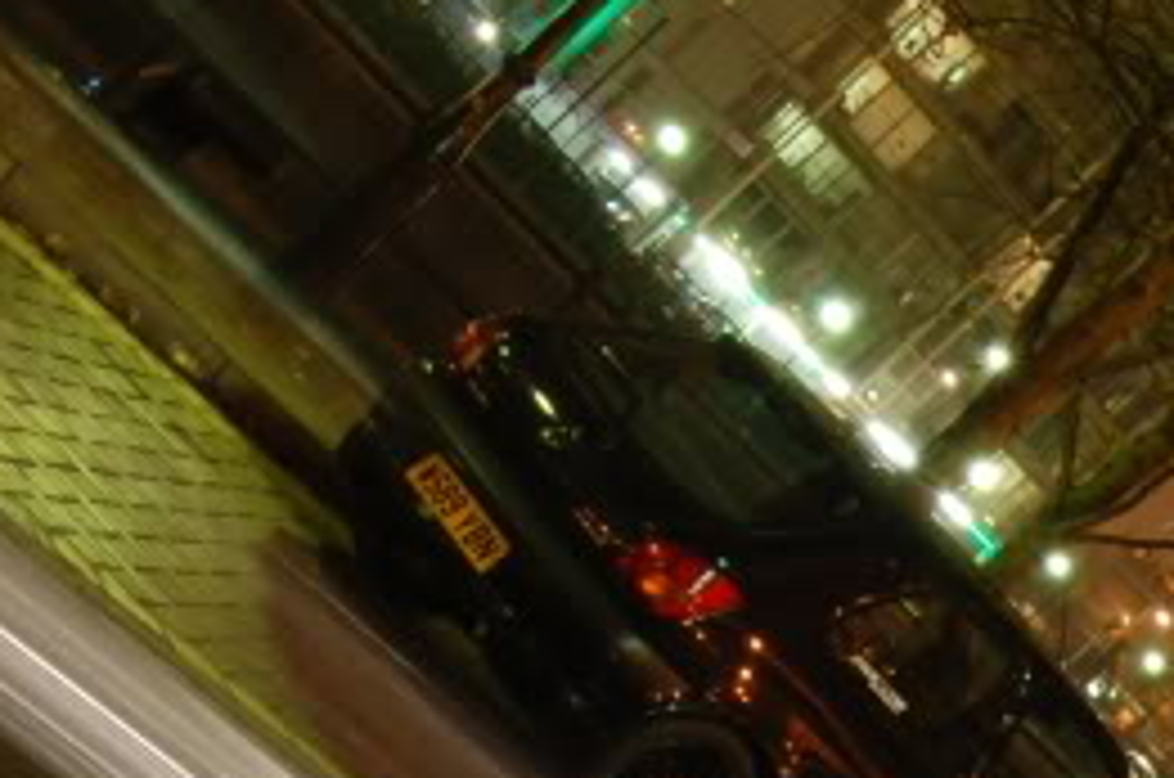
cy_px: 1140
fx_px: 4640
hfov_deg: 13.6
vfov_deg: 9.3
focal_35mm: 143
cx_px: 1759
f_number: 25
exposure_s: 30
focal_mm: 31
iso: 200
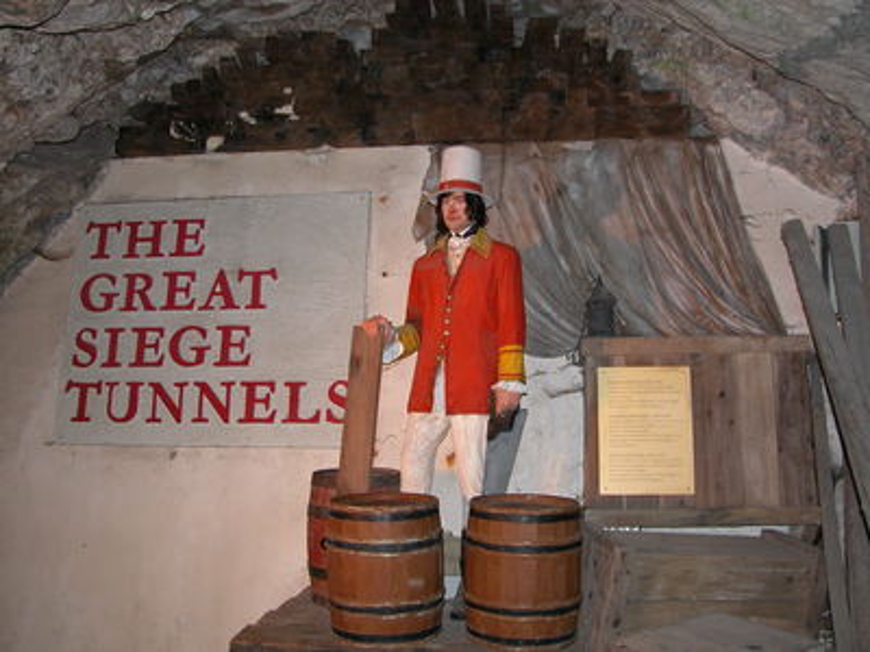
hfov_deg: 52.6
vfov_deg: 40.7
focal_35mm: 35
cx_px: 435
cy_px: 326
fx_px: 880
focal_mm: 8.9
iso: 200
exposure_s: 1/60
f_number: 2.8
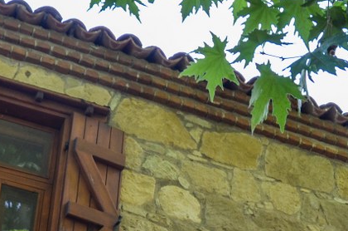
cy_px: 376
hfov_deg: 20.0
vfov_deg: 12.5
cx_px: 247
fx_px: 984
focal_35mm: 102
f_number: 5.6
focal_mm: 18
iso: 250
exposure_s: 1/125
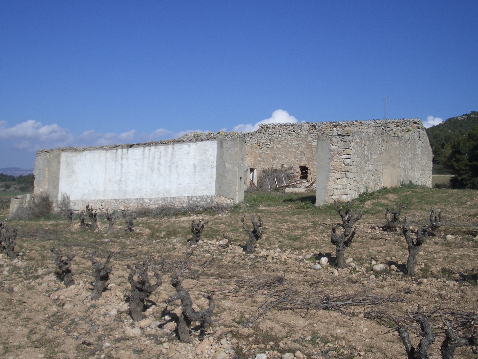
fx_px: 566
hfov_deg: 45.8
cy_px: 180
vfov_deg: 35.1
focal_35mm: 41
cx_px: 239
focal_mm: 6.8
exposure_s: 1/1000
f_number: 4.6
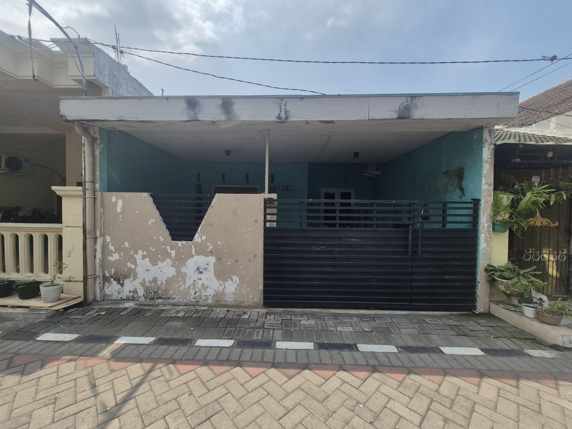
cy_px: 214
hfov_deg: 106.2
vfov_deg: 89.9
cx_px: 286
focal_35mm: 13
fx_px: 215
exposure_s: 1/2048
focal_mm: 1.74
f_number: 2.2
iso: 50
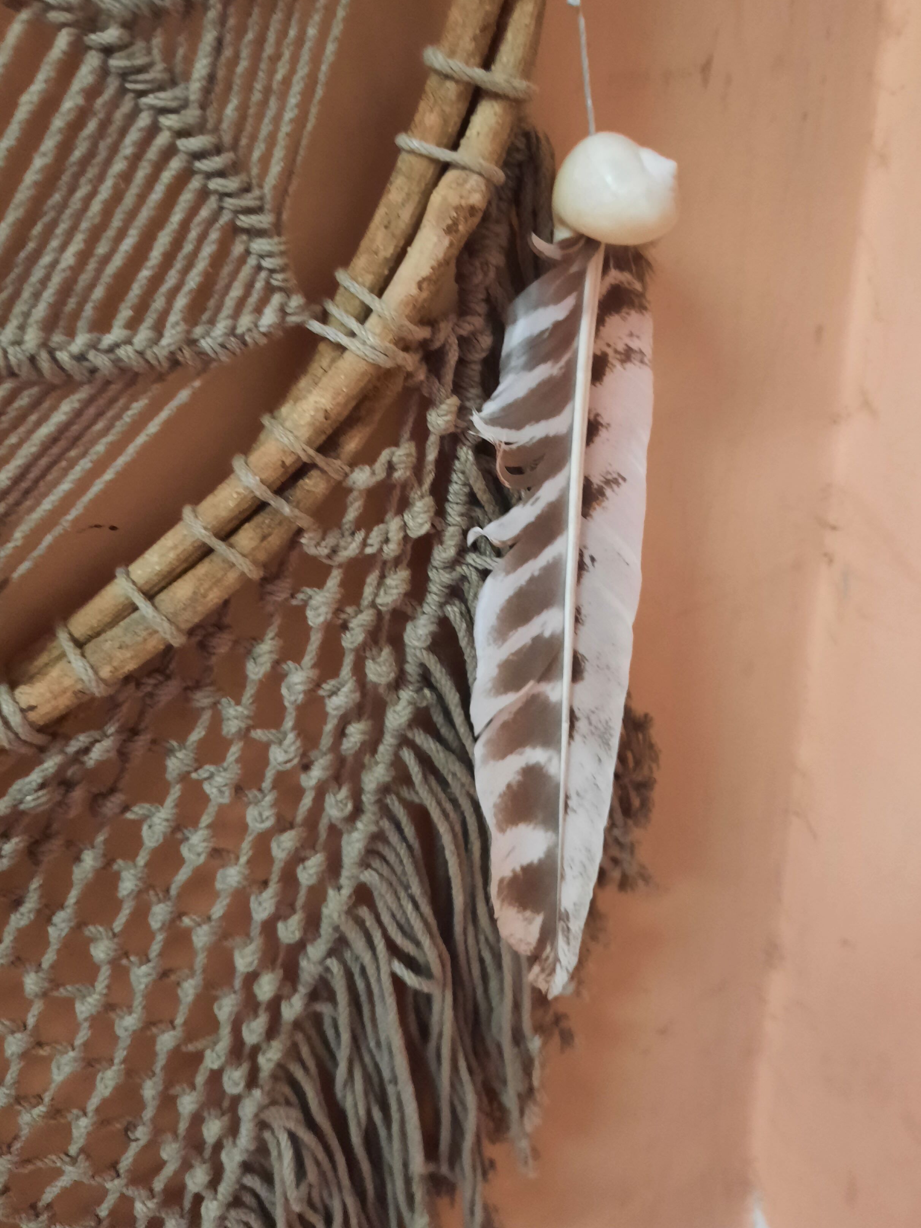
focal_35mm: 31
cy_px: 504
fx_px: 1100
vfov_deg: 58.0
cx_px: 516
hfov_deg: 45.3
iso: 400
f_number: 2
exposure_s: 1/33
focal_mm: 4.6
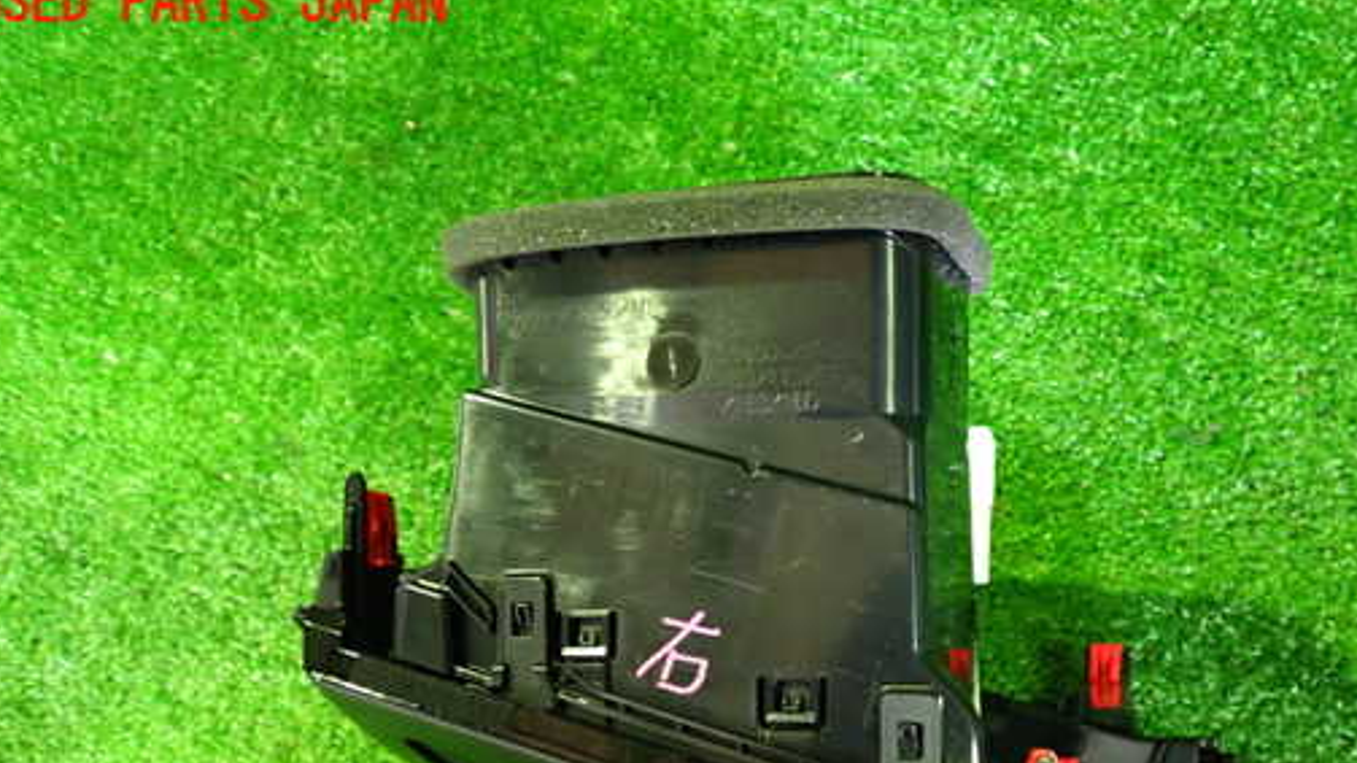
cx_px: 766
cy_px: 577
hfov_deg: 51.5
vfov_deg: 29.9
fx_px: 1403
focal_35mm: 39
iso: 800
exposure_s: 1/20
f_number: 2.3
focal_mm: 5.4
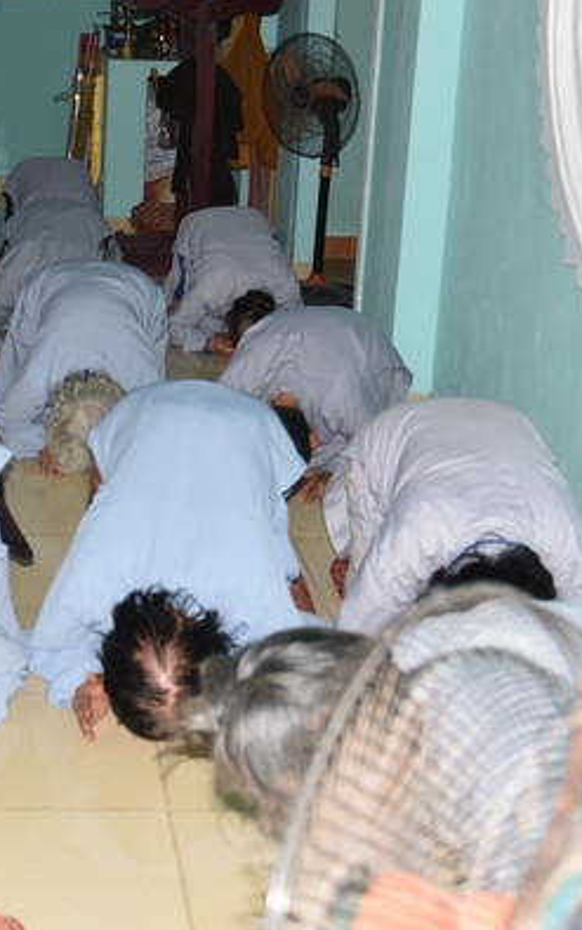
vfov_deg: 35.7
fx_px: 1446
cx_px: 111
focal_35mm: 57
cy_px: 429
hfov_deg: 22.4
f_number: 4
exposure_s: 1/60
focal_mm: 34
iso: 320
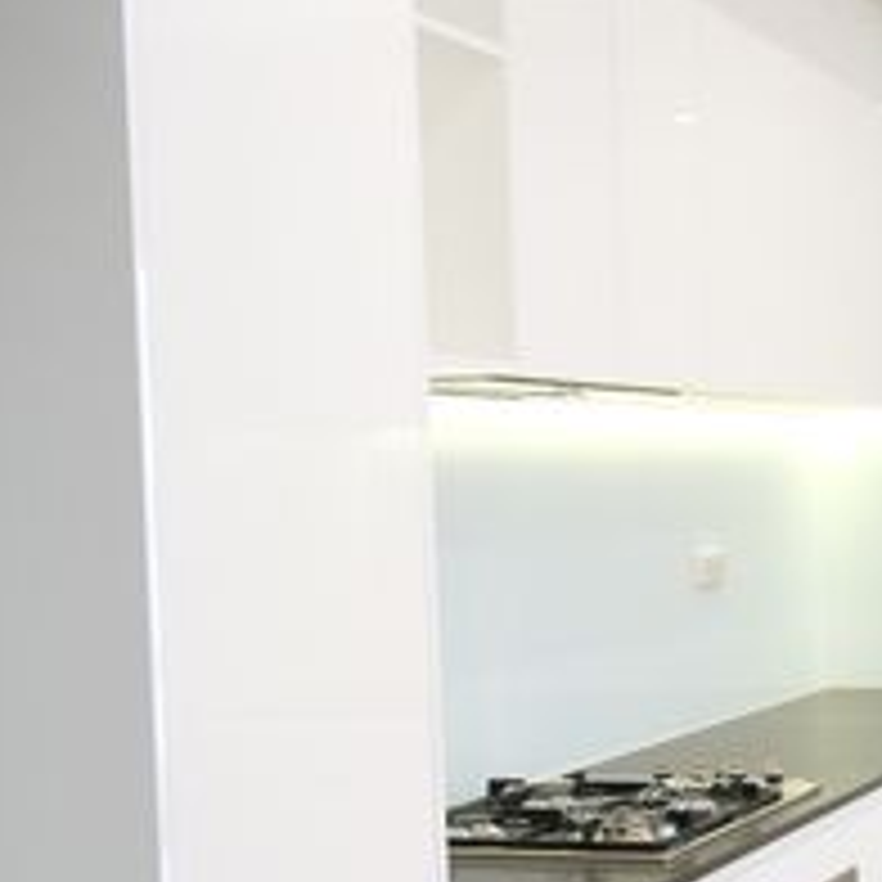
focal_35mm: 63
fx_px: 1816
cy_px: 542
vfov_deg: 27.2
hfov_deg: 24.8
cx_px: 1048
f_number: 5
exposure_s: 1/60
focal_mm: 20.5
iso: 800
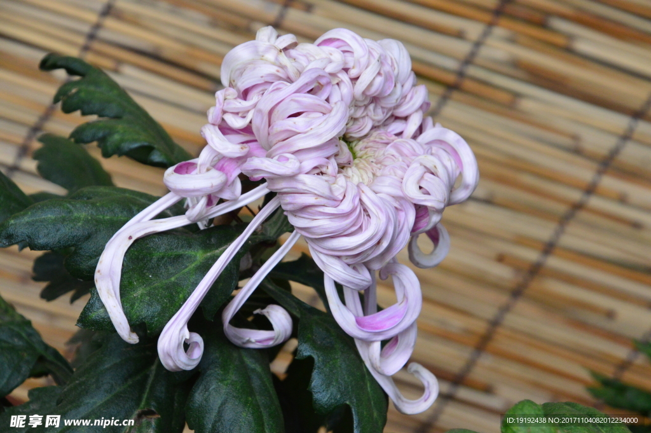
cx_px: 326
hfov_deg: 11.8
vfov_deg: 7.9
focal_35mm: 174
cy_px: 216
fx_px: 3144
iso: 1800
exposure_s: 1/250
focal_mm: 116
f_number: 10
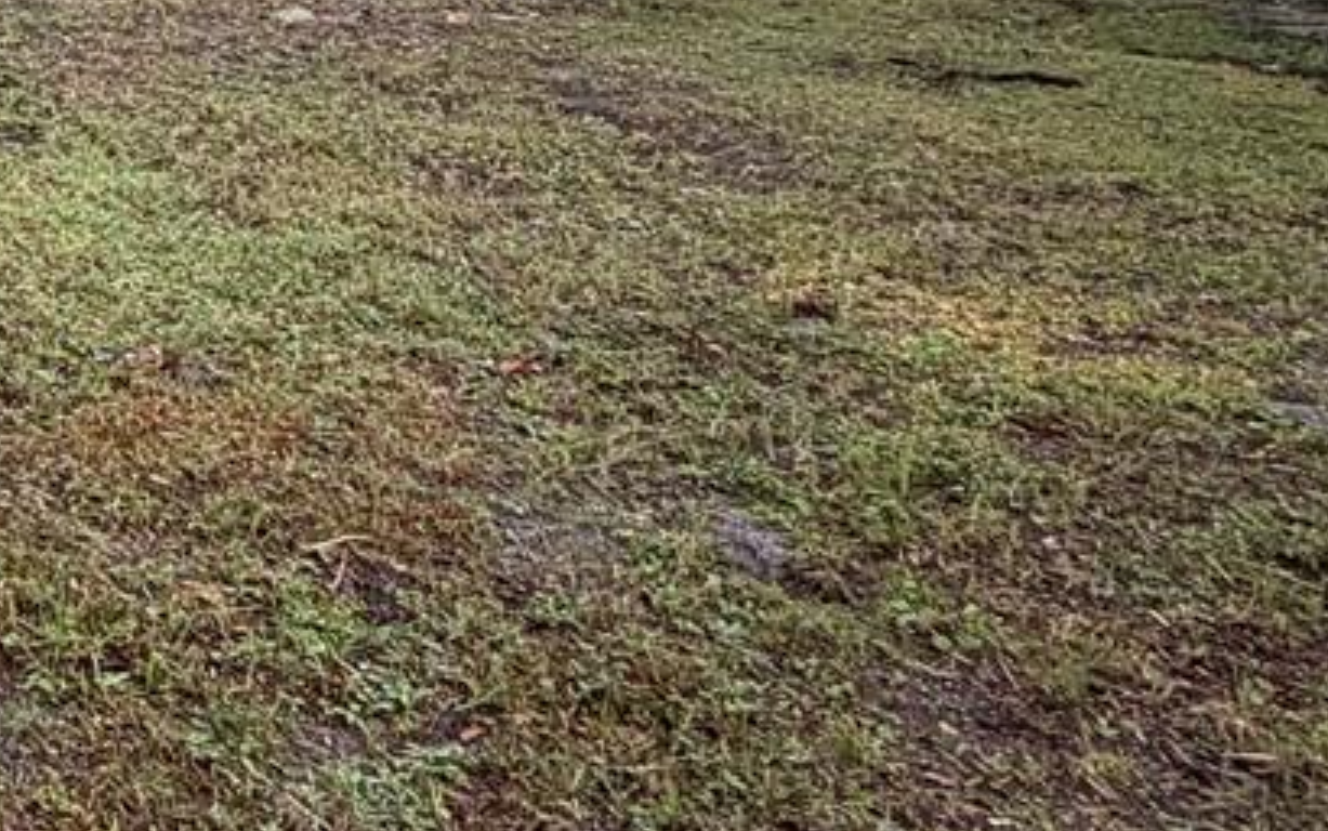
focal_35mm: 58
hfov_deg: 25.9
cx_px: -672
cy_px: -536
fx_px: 2100
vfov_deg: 18.7
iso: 40
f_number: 2.2
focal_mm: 2.22
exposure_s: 1/242
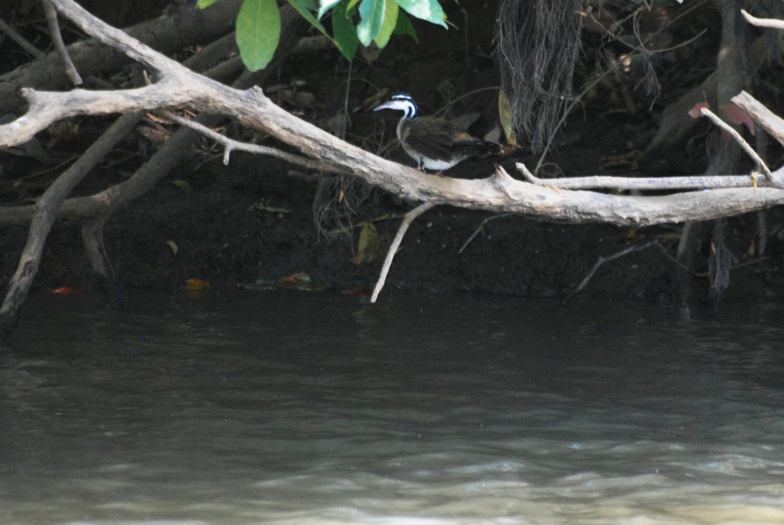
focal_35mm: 450
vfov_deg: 3.1
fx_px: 9811
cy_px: 262
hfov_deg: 4.6
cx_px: 392
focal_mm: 300
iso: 400
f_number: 5.6
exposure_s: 1/160
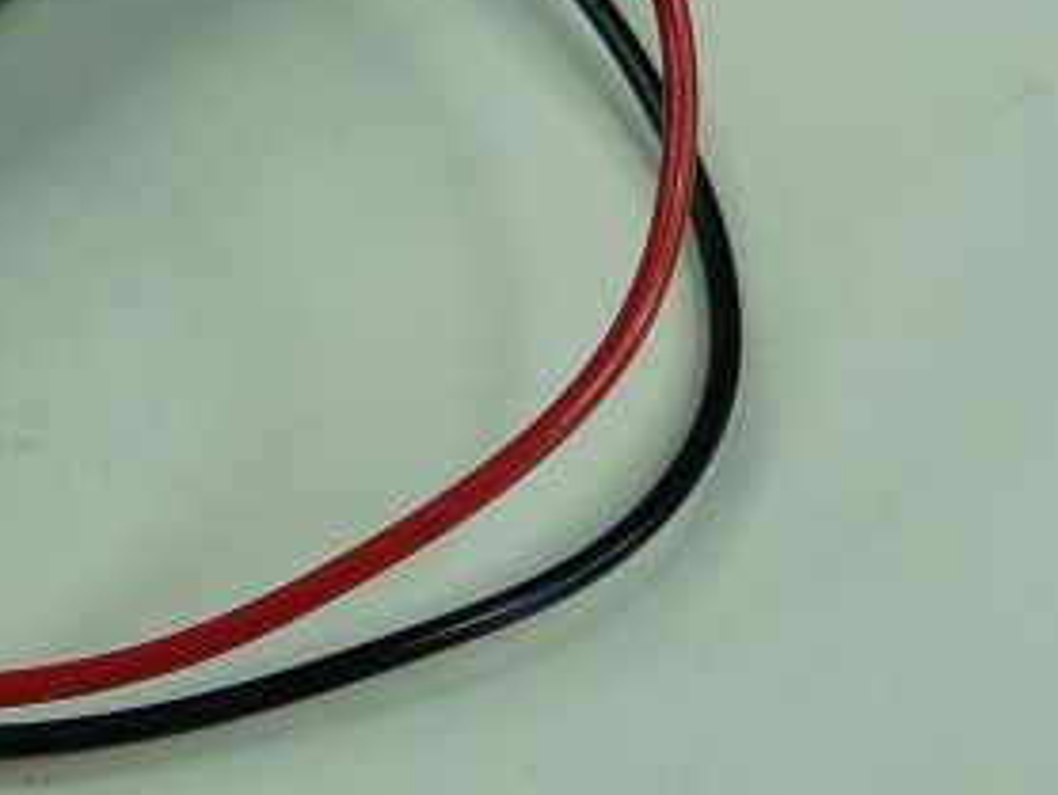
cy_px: -27
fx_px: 4221
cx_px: -11
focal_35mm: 138
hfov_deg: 14.1
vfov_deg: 10.7
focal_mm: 6.1
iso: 100
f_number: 3
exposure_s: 1/125
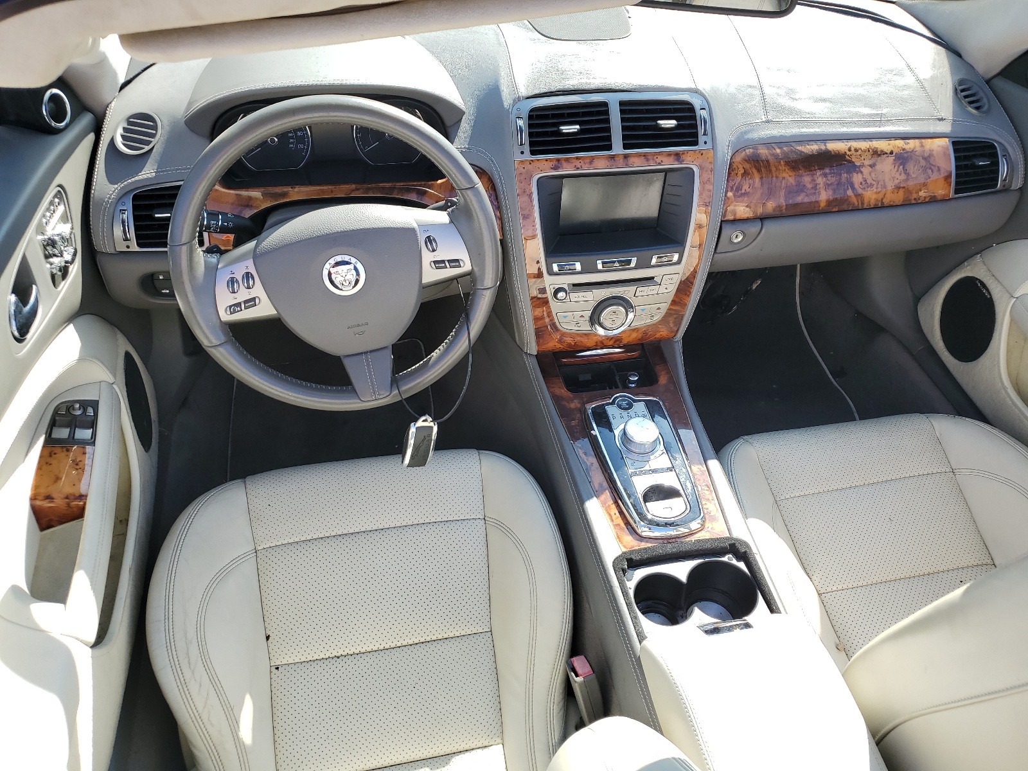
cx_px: 514
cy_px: 386
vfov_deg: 53.1
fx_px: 772
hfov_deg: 67.3
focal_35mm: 26
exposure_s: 1/625
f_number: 1.5
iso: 50
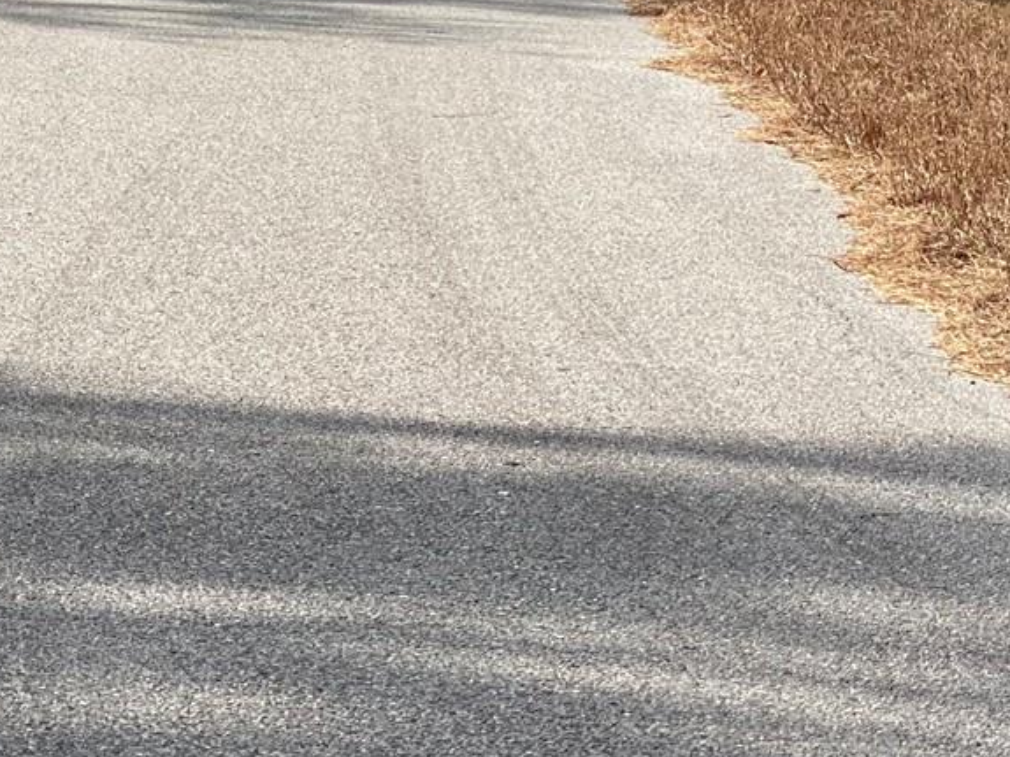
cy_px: -177
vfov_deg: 8.2
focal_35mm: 178
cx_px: 144
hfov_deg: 11.1
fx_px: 5192
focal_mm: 7.5
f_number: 2.2
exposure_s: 1/1783
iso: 32
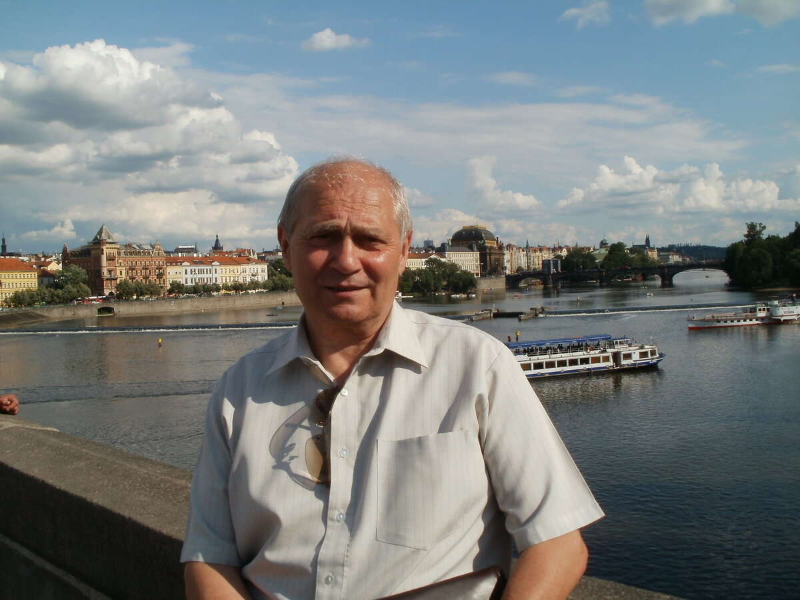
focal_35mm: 36
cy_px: 300
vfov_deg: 39.7
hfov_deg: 51.4
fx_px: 832
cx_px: 400
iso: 100
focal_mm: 6.3
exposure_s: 1/1000
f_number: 5.6
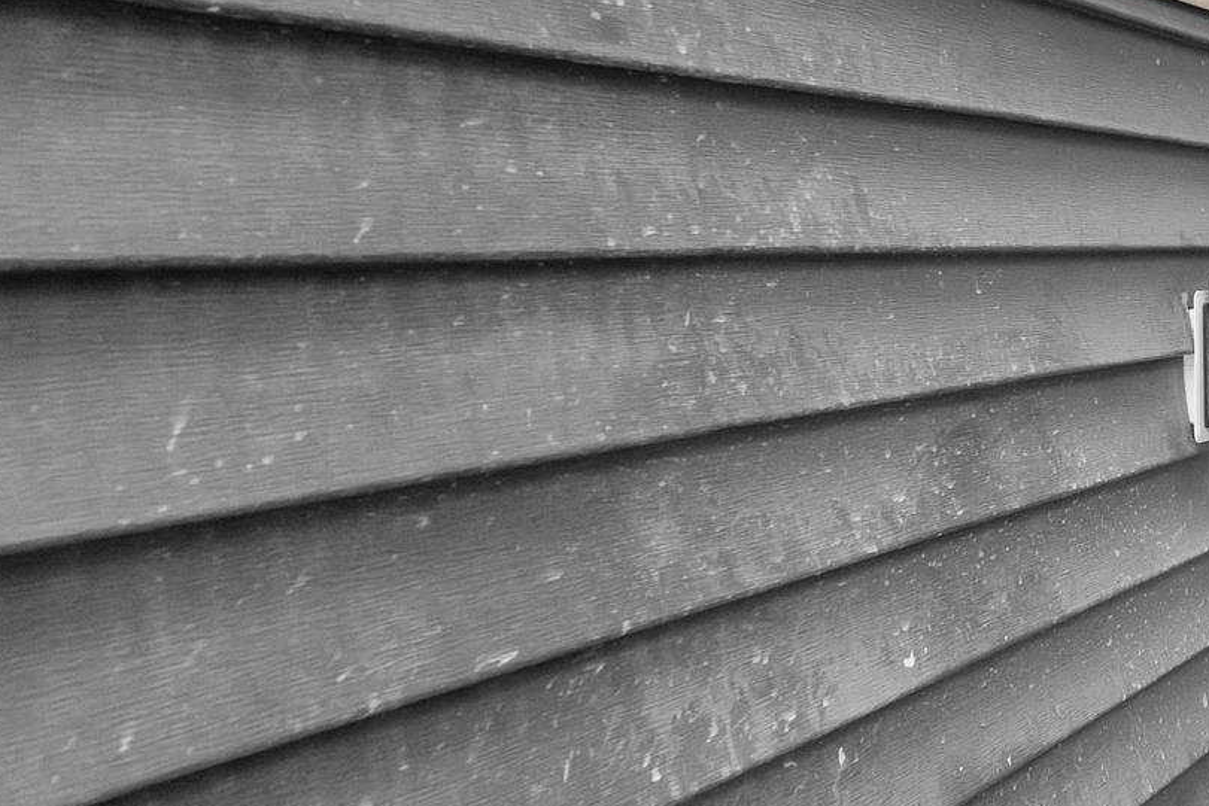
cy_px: 149
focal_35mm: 53
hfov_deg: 32.0
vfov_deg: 25.1
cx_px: 1409
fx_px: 1780
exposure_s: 1/320
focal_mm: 14
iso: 1250
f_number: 6.3
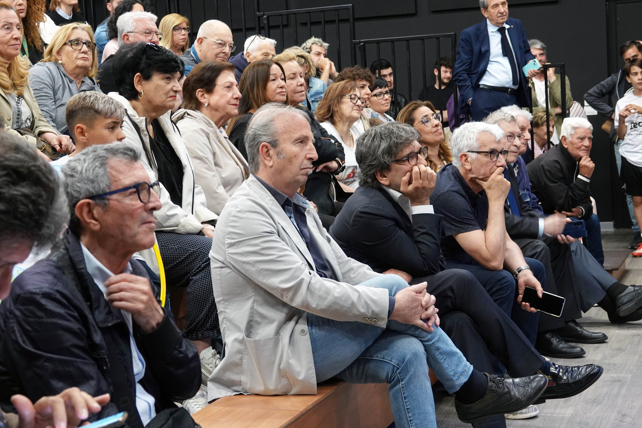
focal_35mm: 61
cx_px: 321
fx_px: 1088
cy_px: 214
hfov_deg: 32.9
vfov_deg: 22.3
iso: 800
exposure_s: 1/25
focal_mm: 22.19
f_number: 3.5
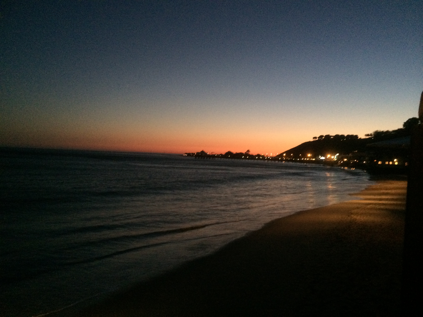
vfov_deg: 46.8
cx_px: 212
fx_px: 367
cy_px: 158
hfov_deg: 60.0
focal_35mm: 30
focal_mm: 4.12
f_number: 2.2
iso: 400
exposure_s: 1/15
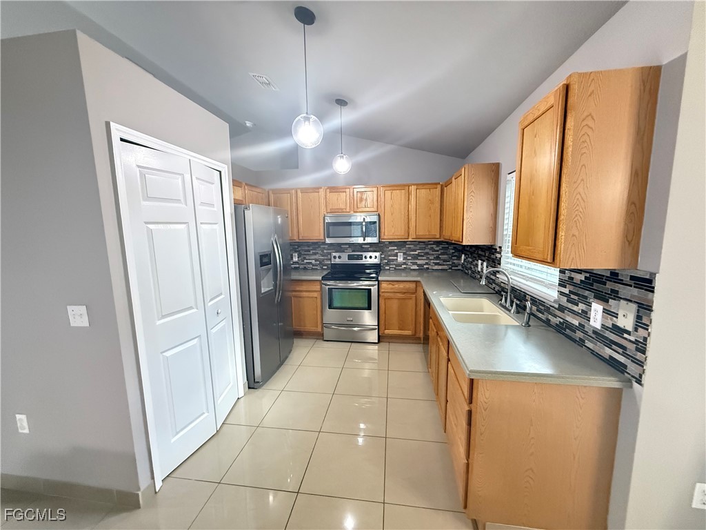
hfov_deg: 102.1
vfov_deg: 85.7
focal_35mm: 14
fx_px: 286
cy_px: 265
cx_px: 353
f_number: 2.2
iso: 1000
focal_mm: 2.22
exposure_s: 1/60
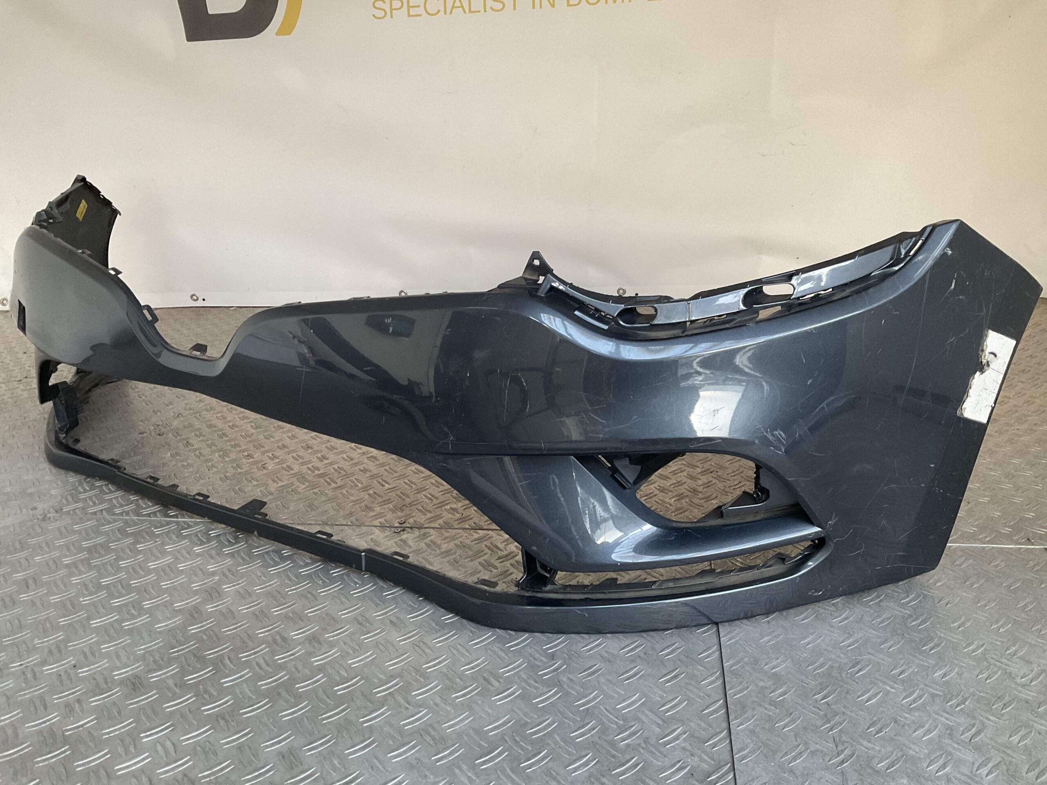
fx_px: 877
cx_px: 524
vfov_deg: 48.2
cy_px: 392
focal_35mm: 29
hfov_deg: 61.7
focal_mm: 3
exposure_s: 1/50
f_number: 1.8
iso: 100
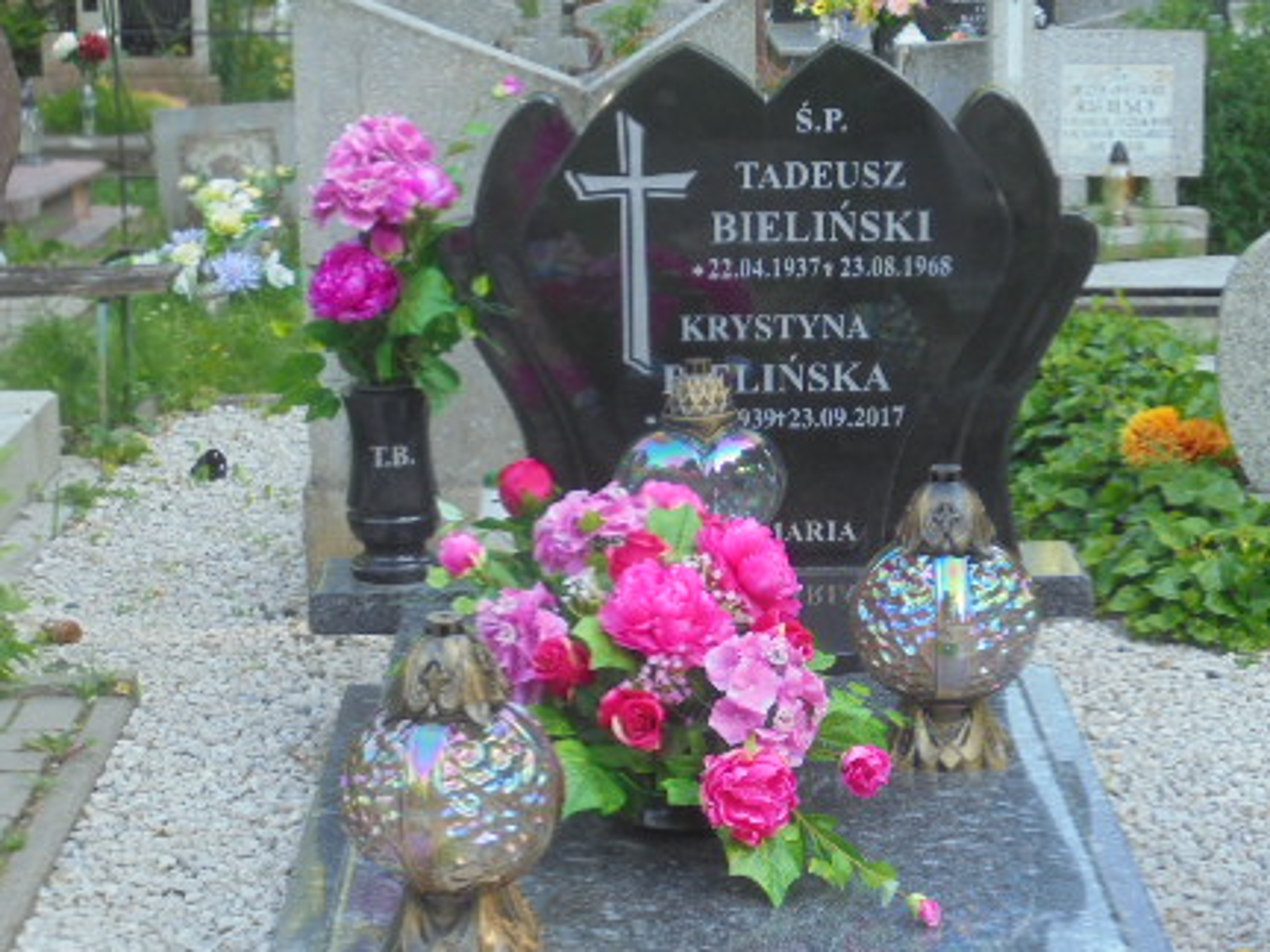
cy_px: 629
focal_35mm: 83
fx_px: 3045
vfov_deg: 17.7
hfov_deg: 23.5
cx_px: 797
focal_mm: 10.1
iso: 100
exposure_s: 1/30
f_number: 5.2
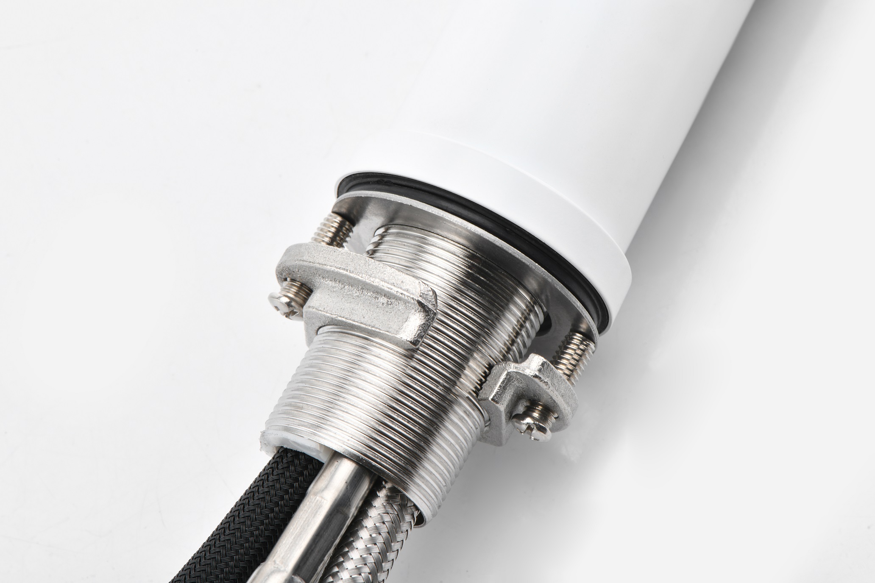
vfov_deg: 13.0
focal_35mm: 105
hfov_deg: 19.5
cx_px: 438
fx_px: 2552
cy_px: 292
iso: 80
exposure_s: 1/160
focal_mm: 105
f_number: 25
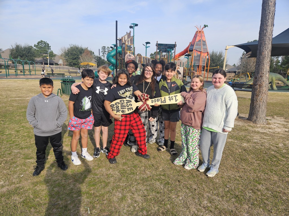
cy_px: 108
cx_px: 144
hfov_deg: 73.9
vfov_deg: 58.9
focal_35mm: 23
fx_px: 192
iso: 25
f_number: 1.8
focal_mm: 5.4
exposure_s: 1/732
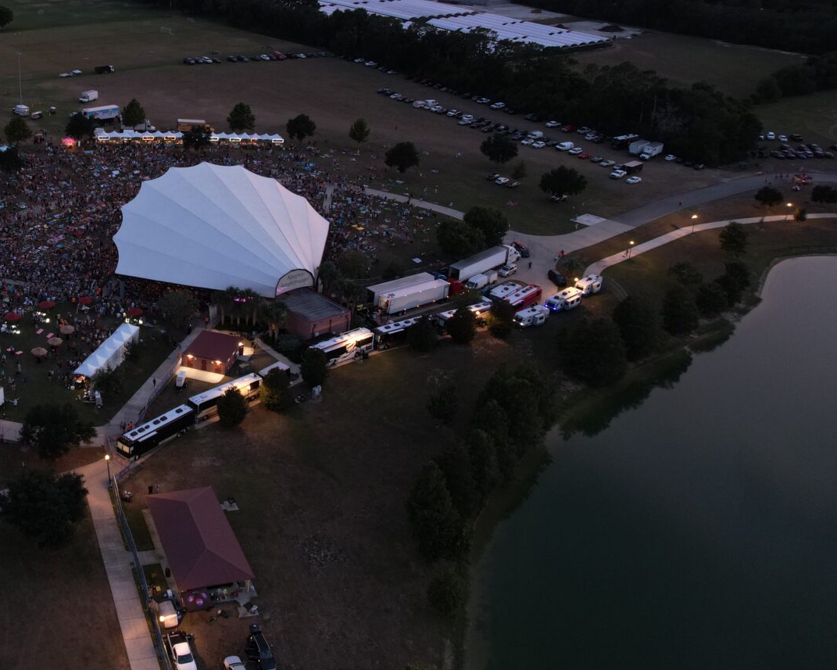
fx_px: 917
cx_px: 145
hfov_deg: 46.0
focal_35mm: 37
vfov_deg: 39.4
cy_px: 198
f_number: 2.8
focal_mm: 8.38
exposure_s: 1/10
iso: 420
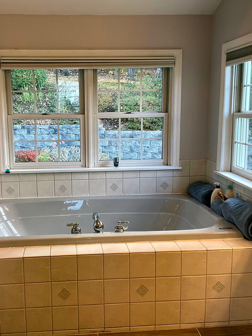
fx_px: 379
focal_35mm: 39
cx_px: 93
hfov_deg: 36.6
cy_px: 169
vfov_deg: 47.9
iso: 50
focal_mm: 3
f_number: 1.8
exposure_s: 1/120
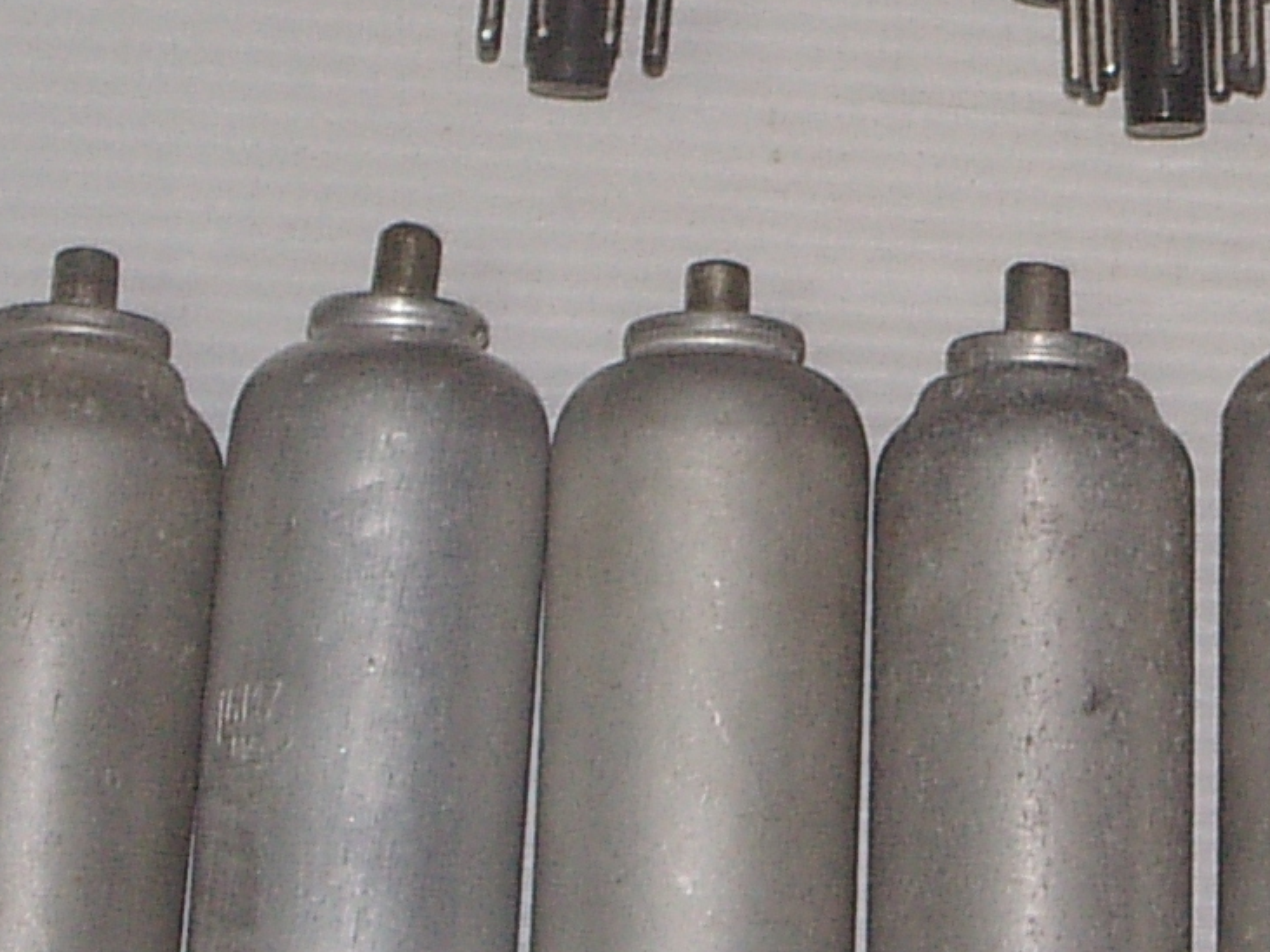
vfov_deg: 5.1
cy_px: 19
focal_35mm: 293
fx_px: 10748
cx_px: 1171
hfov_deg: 6.7
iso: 200
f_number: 3.4
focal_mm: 14.5
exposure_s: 1/45
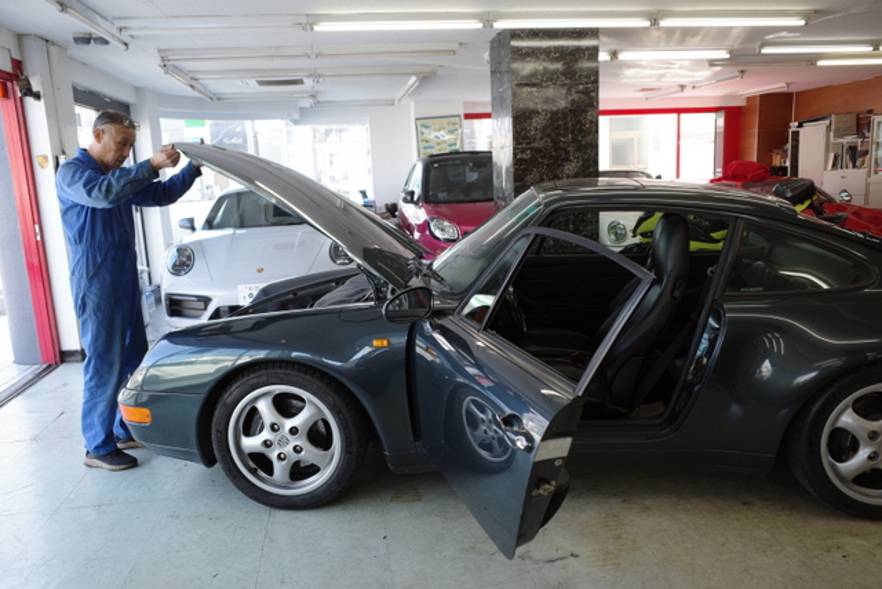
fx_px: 686
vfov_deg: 46.4
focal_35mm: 28
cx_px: 441
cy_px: 294
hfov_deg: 65.5
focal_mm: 18.3
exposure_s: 1/100
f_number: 2.8
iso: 200
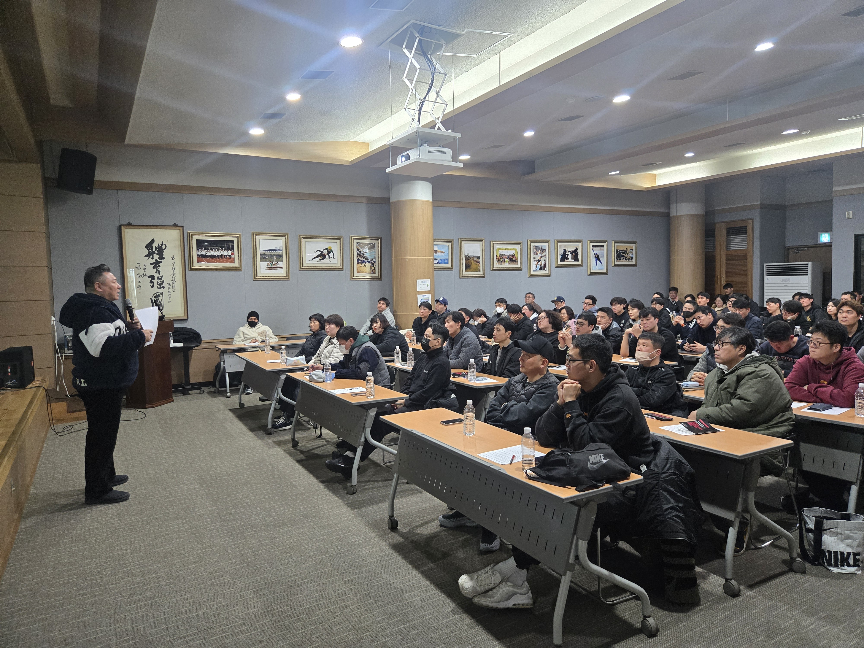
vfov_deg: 58.9
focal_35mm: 23
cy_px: 324
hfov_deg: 73.9
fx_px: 574
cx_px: 432
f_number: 1.8
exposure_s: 1/120
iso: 500
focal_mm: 5.4
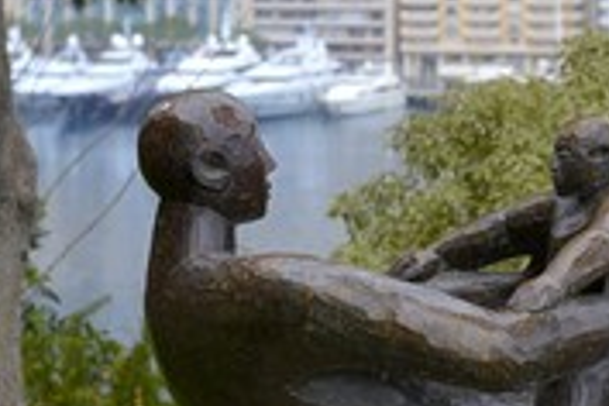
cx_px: 650
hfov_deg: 12.2
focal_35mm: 166
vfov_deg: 8.3
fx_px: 2808
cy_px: 134
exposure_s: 1/400
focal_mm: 70
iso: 400
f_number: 9
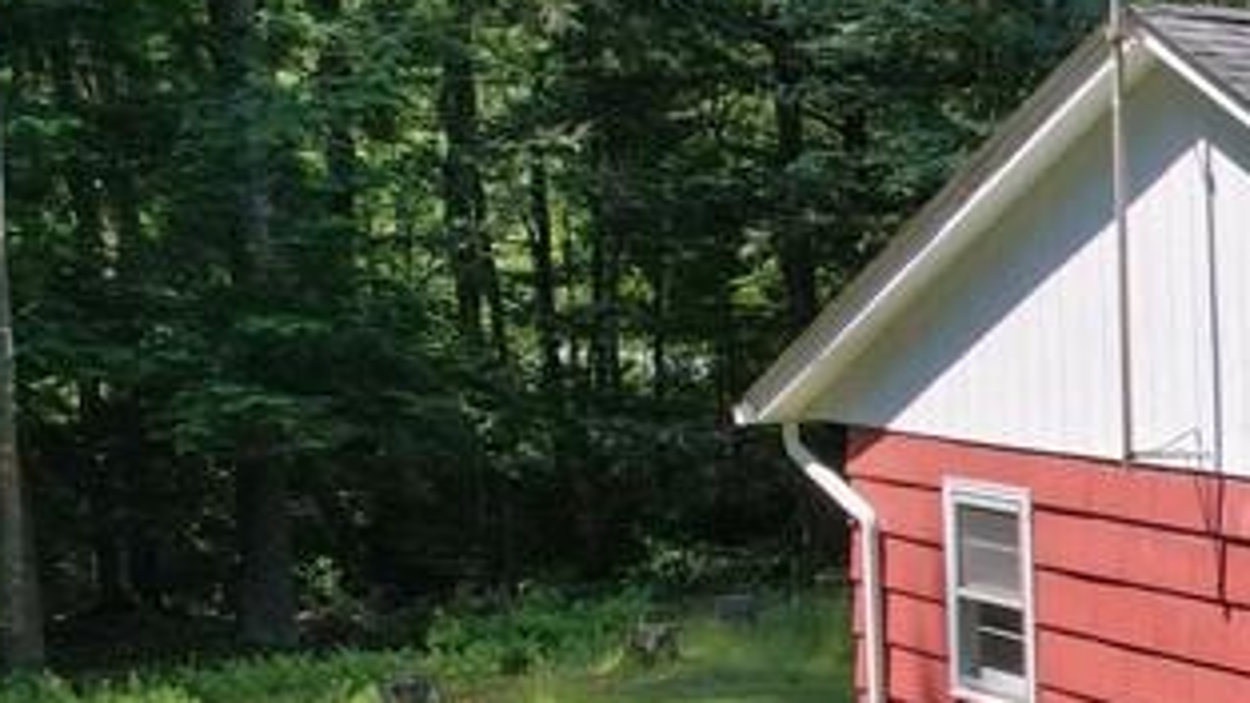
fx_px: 2651
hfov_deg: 20.5
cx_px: 2117
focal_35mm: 80
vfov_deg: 15.0
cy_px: 621
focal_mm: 8.38
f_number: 2.8
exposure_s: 1/1250
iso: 120
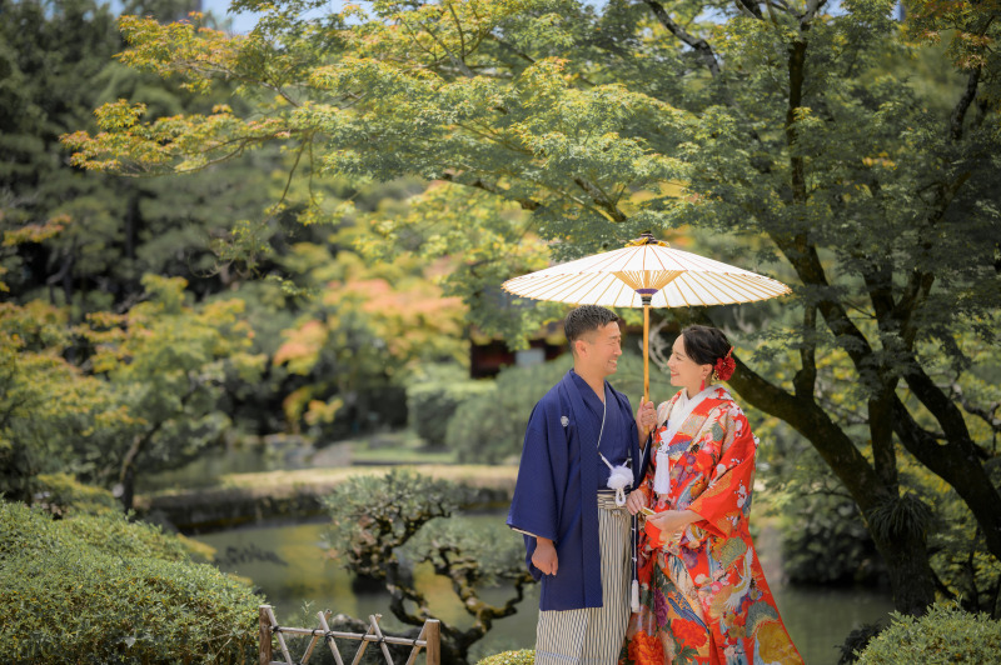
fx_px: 2361
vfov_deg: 16.0
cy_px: 332
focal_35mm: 85
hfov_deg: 23.9
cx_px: 500
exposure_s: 1/2000
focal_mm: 85
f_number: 2
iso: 100
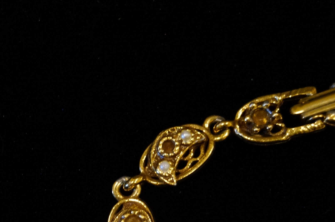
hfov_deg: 19.0
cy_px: 123
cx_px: 197
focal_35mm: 108
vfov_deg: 12.7
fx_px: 1000
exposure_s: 1/30
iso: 3200
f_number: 5.6
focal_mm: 55
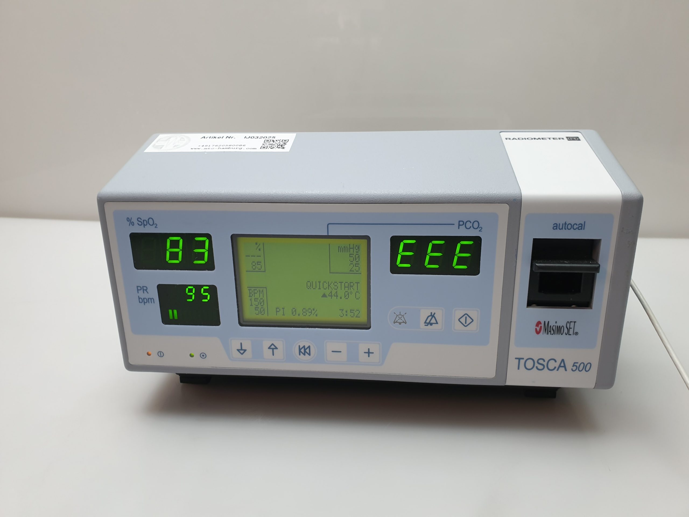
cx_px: 344
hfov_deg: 67.3
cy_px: 258
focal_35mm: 26
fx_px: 518
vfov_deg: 53.1
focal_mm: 4.3
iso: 64
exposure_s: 1/50
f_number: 2.4
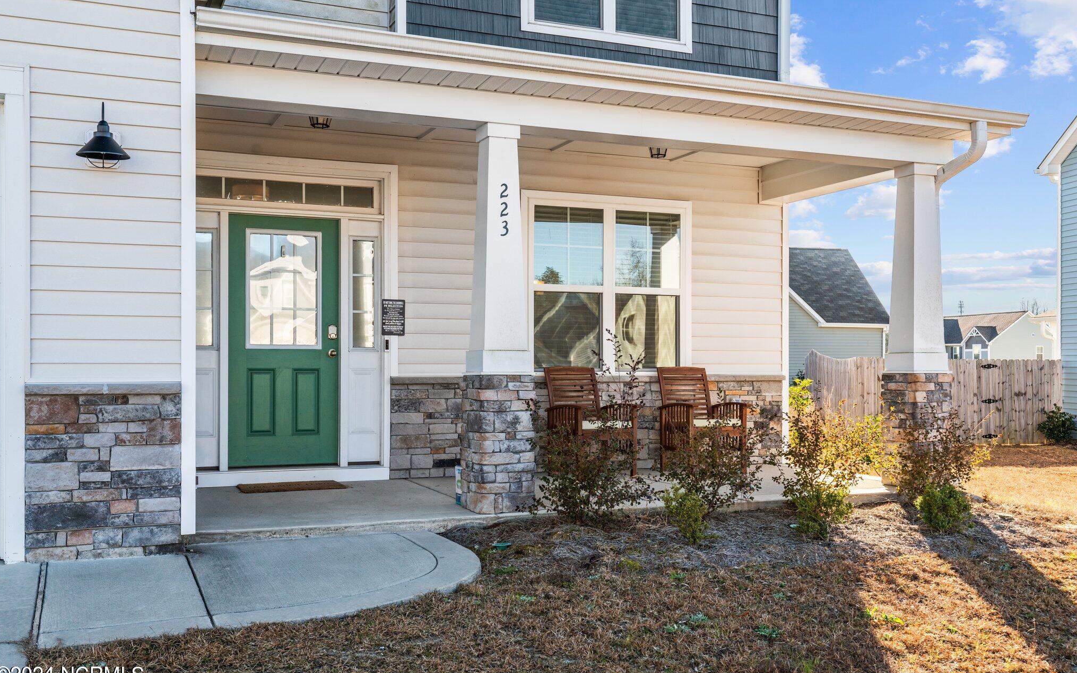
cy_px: 345
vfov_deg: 35.3
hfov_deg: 54.0
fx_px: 1056
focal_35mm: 36
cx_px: 535
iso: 320
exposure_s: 1/100
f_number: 8
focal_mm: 35
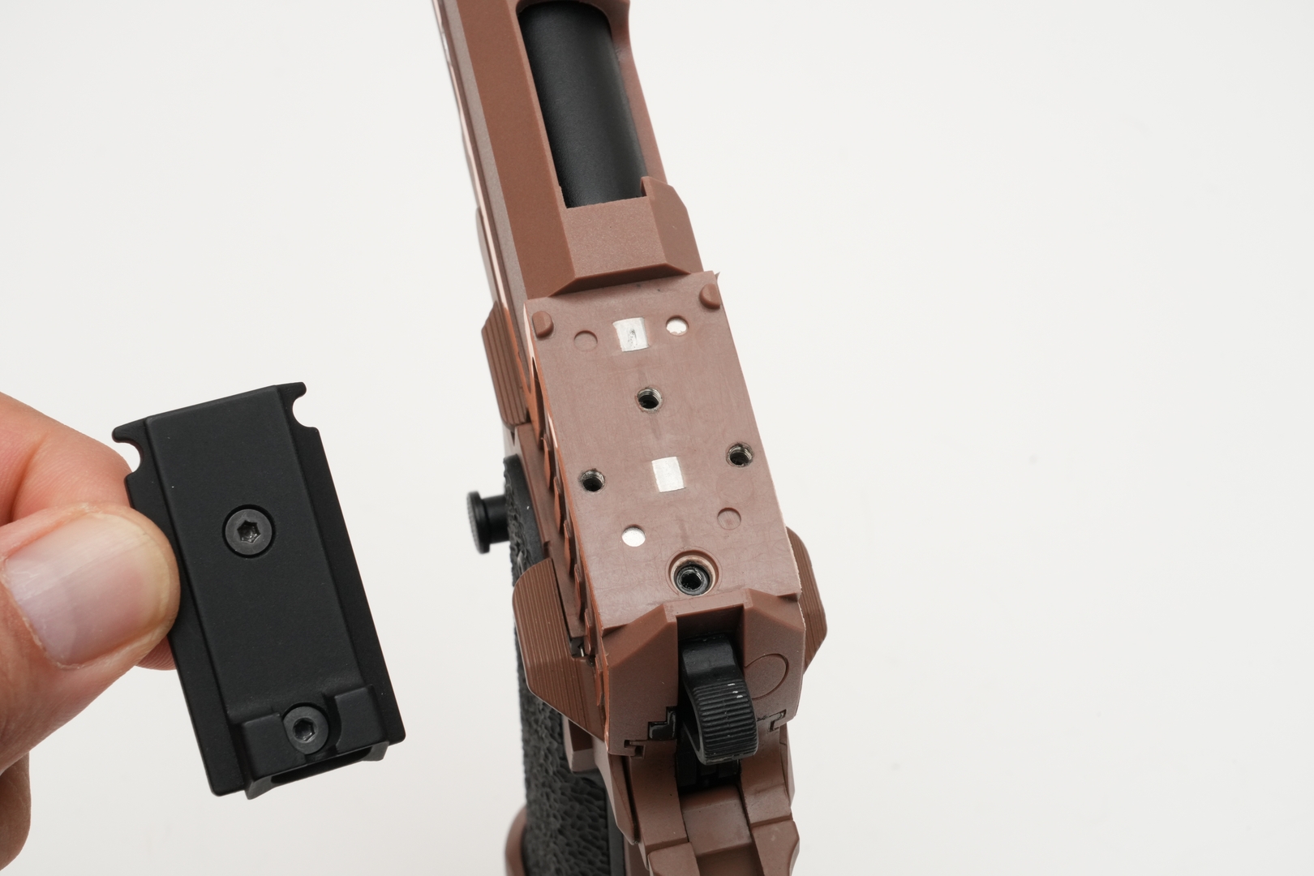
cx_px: 657
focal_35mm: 71
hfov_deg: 28.5
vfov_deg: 19.2
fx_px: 2591
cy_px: 438
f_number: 22
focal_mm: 71
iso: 1600
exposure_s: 1/60
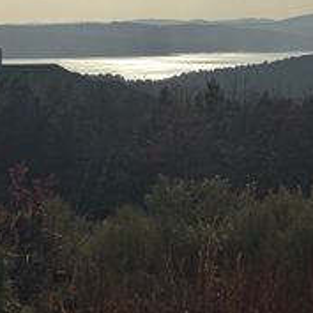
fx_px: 1330
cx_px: -104
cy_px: 24
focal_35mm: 130
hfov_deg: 12.9
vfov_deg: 13.3
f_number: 1.6
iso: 25
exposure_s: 1/18519
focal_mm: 5.96
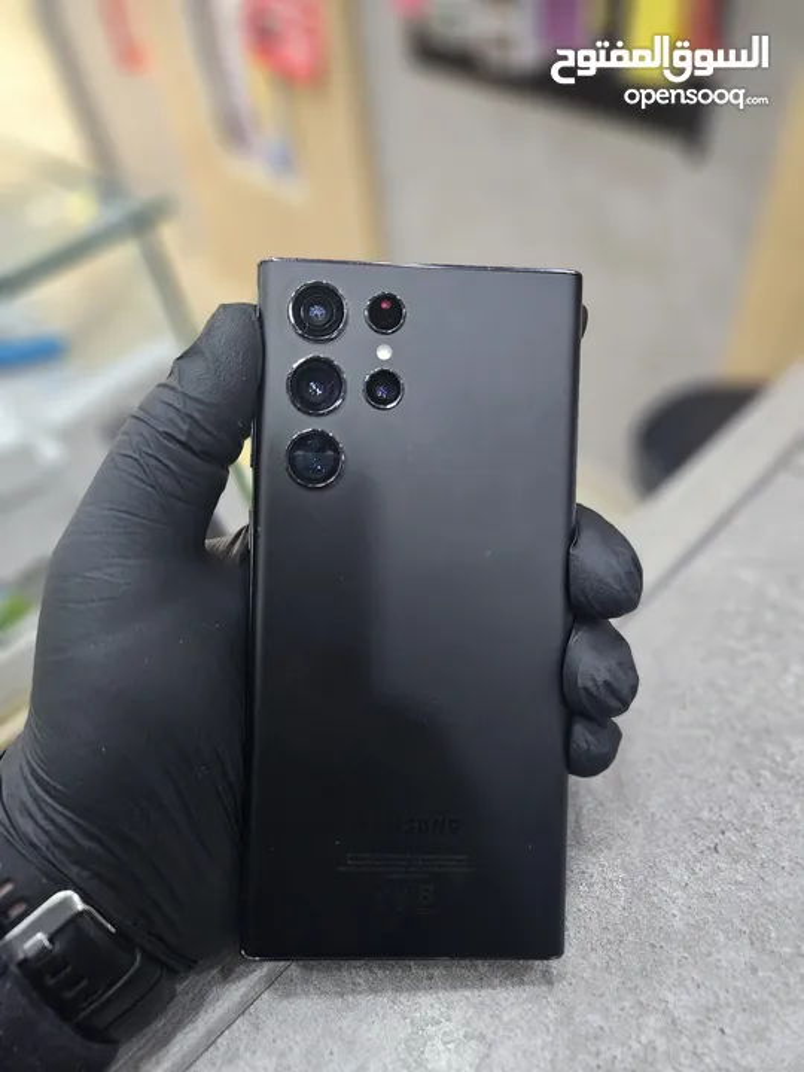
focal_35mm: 23
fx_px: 712
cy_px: 536
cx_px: 402
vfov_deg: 73.9
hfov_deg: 58.9
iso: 1000
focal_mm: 5.4
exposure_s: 1/100
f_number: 1.8
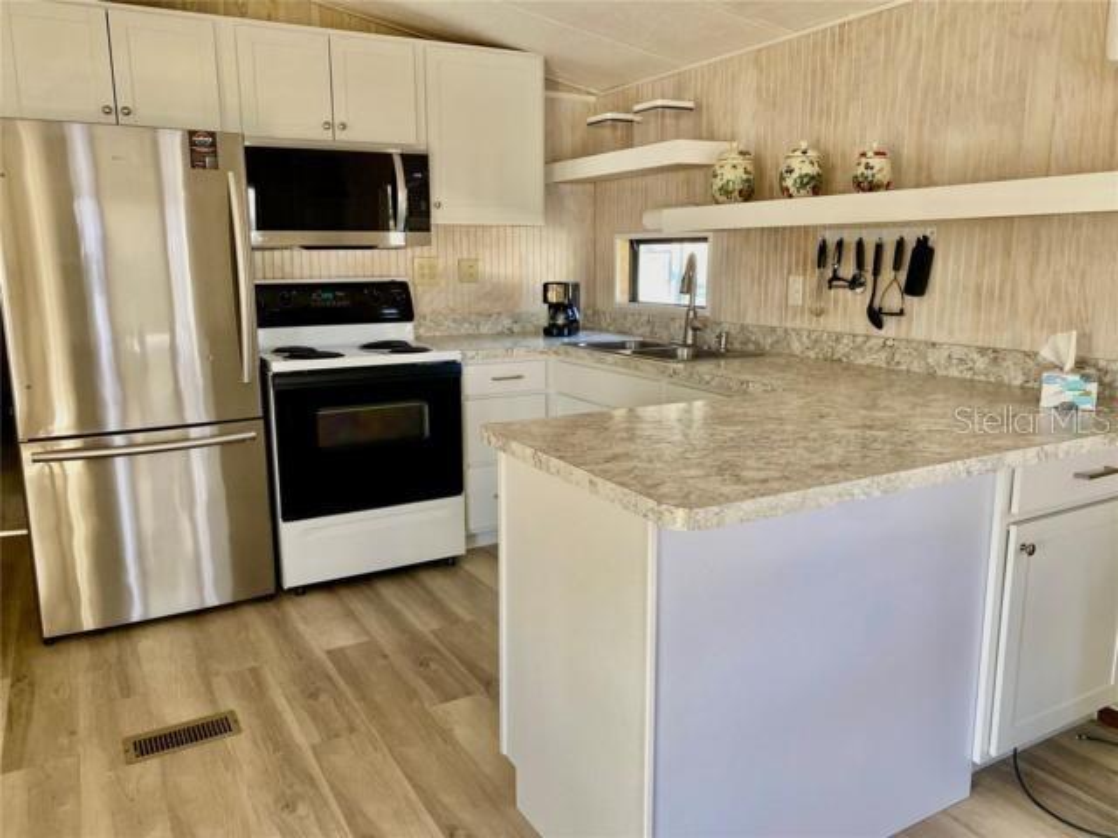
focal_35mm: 26
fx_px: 840
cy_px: 419
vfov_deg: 53.1
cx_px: 559
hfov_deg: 67.3
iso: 125
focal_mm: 4.25
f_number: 1.8
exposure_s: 1/121
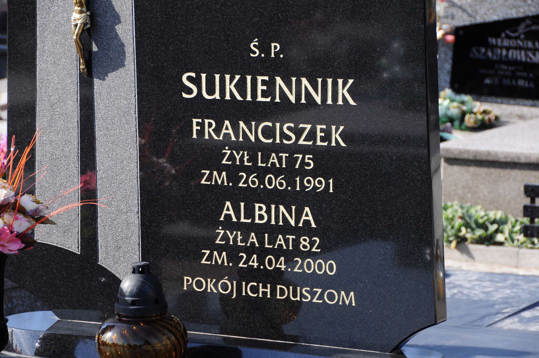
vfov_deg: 9.6
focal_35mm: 142
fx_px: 2131
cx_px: 270
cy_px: 179
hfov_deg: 14.4
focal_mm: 95
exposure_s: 1/320
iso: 200
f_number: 7.1
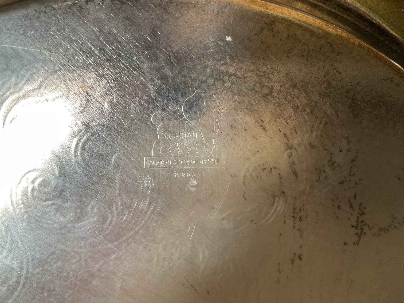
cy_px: 152
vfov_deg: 48.2
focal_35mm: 29
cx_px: 202
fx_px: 338
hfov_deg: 61.7
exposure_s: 1/50
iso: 80
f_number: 1.8
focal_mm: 3
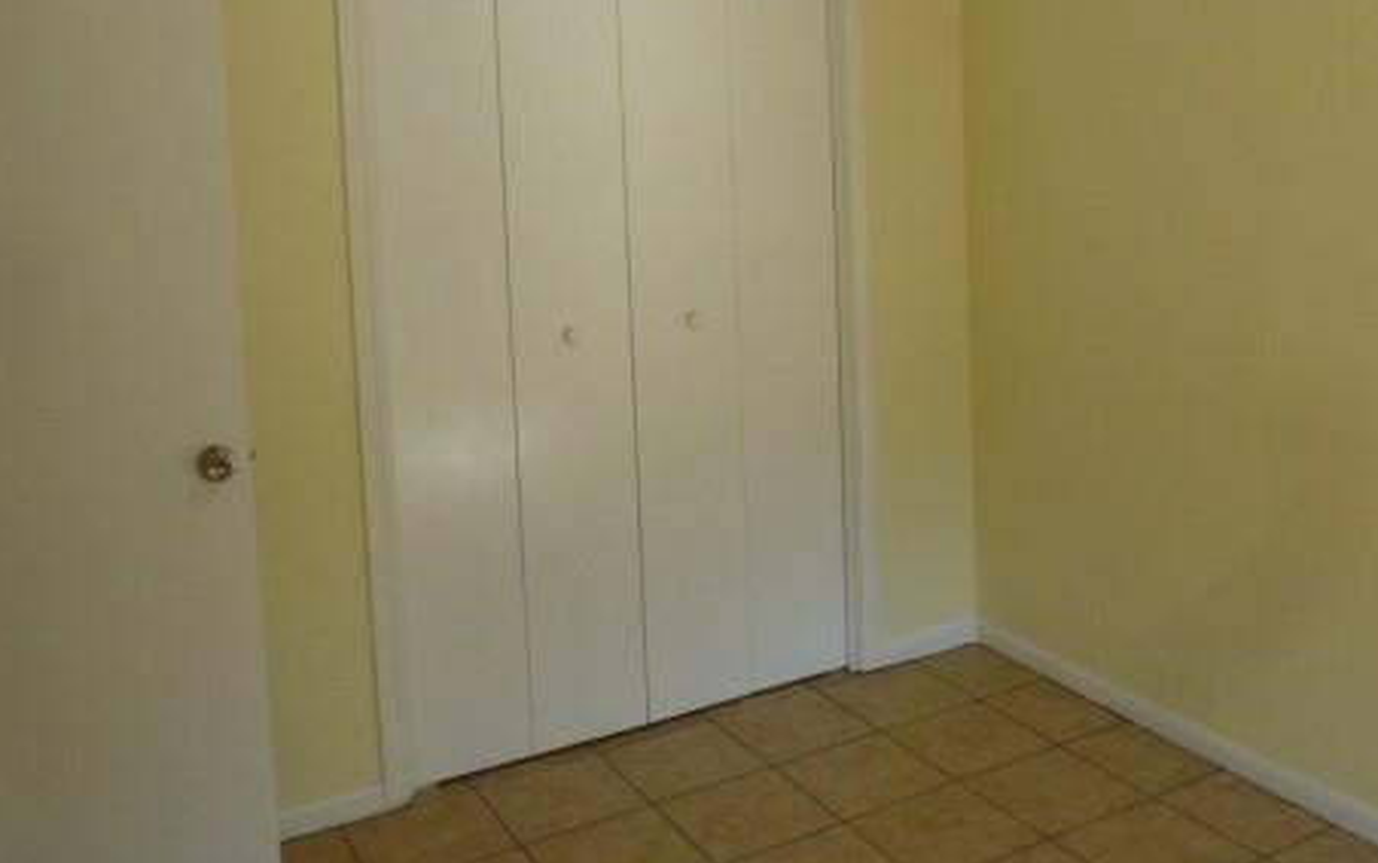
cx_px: 793
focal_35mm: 36
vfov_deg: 34.2
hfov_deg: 53.8
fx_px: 1353
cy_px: 162
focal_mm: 4.3
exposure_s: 1/125
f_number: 3.3
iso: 250
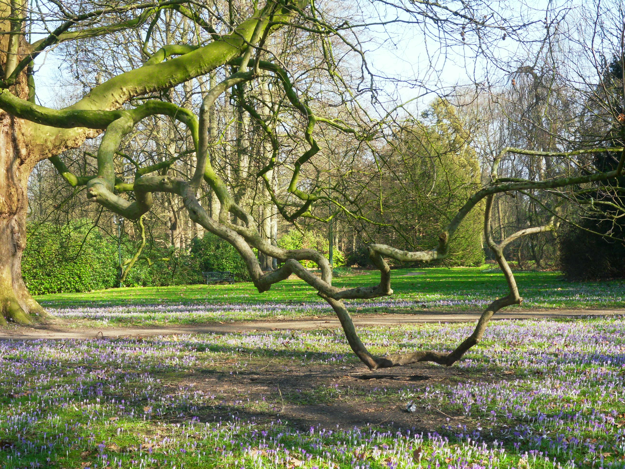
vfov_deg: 21.0
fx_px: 1264
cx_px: 312
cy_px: 234
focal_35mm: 70
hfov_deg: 27.8
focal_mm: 12.3
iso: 80
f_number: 5.1
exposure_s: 1/125
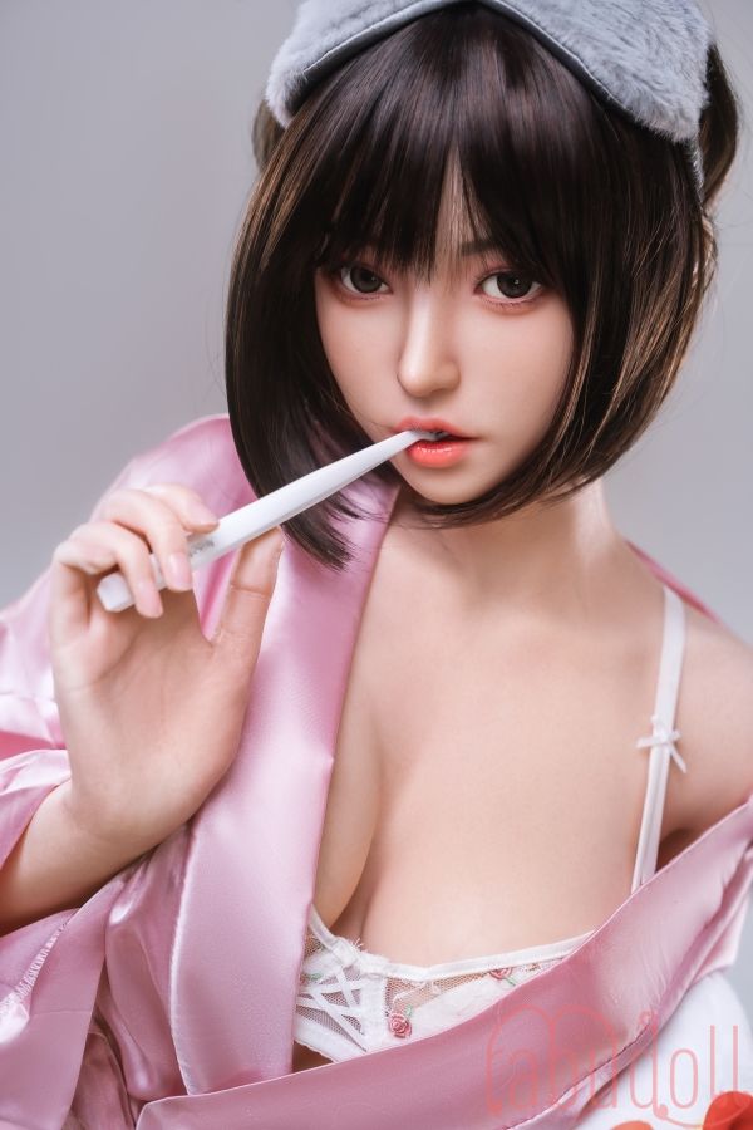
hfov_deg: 21.2
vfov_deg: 31.4
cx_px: 376
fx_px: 2008
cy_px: 565
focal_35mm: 64
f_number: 5
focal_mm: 64
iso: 80
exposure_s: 1/125
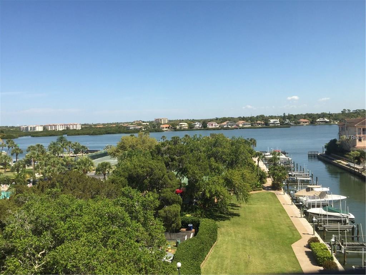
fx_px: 307
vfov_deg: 48.2
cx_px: 183
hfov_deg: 61.7
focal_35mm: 29
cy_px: 138
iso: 32
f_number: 2.2
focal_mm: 4.15
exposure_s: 1/1199
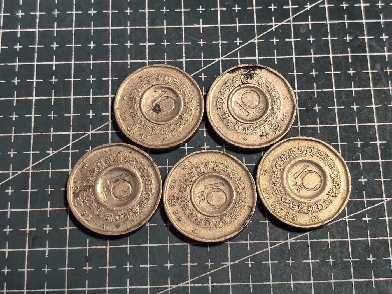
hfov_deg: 35.5
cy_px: 147
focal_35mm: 54
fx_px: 612
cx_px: 196
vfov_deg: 27.0
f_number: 2
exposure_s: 1/167
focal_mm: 6.98
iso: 500
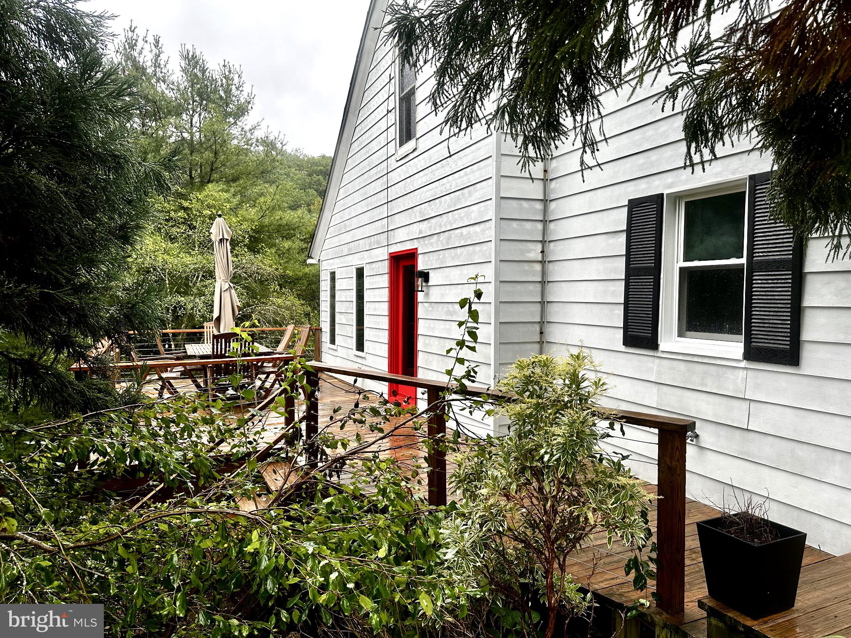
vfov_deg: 56.8
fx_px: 590
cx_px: 426
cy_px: 319
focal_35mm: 24
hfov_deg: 71.6
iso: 80
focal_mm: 6.86
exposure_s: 1/121
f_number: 1.78
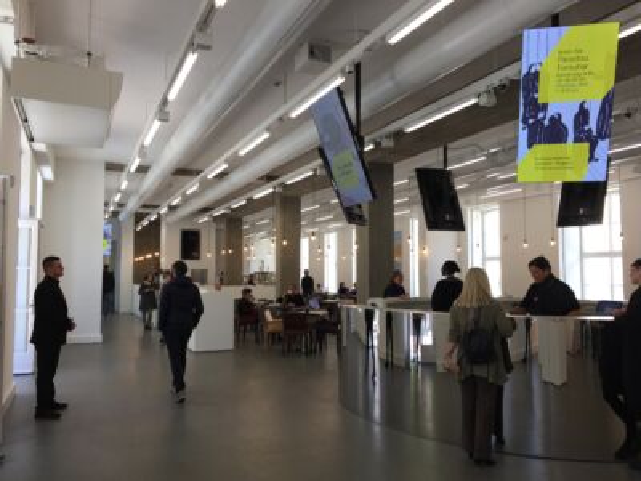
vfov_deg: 48.2
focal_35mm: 29
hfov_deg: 61.7
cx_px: 320
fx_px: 537
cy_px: 240
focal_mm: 4.15
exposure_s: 1/100
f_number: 2.2
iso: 50
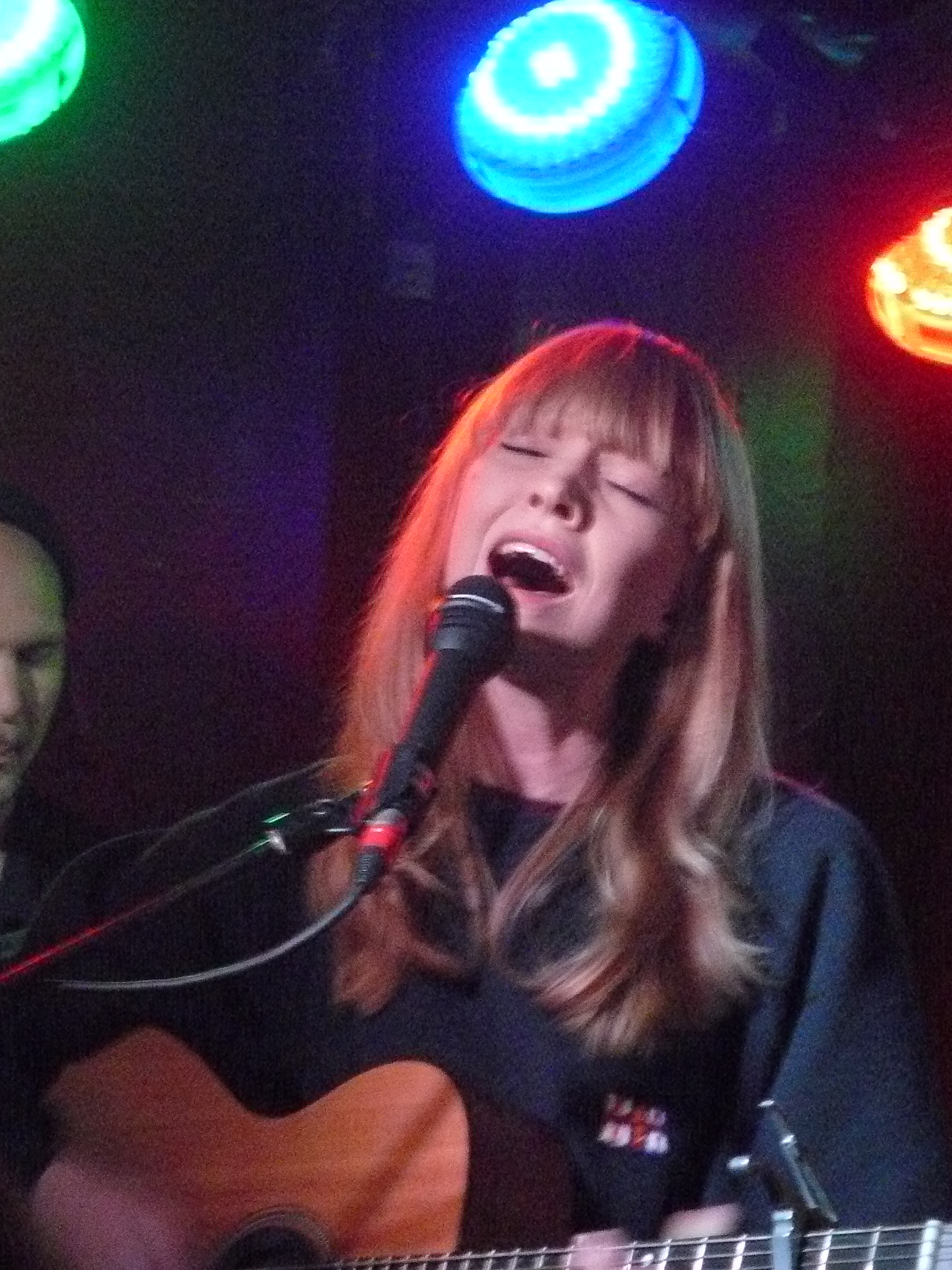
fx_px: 8948
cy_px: 557
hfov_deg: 6.1
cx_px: 504
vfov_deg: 8.1
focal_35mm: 244
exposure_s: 1/10
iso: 800
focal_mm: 29.1
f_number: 3.3
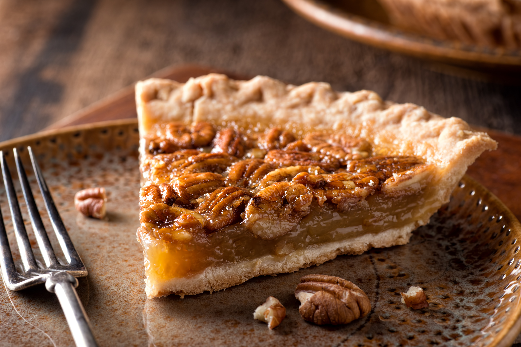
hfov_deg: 22.6
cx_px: 260
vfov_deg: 15.2
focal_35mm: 90
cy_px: 174
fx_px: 1302
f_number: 16
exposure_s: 1/160
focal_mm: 90
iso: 100
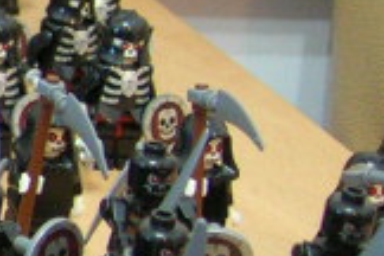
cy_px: 121
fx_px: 2666
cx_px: -590
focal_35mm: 250
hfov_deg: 7.6
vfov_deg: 5.5
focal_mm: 7.8
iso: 179
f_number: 2.8
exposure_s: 1/3.9
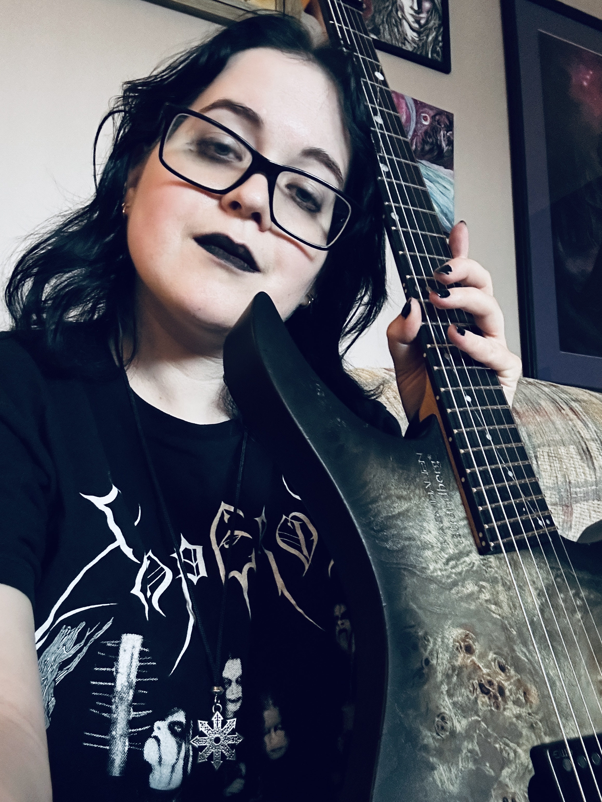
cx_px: 301
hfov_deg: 46.8
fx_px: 696
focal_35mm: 30
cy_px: 401
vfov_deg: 60.0
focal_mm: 2.69
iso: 400
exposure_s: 1/30
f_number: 1.9
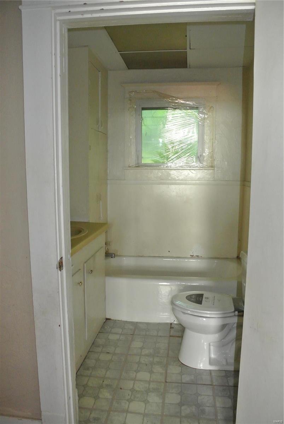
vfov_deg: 67.3
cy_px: 212
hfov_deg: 48.0
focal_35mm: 27
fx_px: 319
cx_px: 142
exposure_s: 1/60
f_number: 3.5
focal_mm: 10
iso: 1100
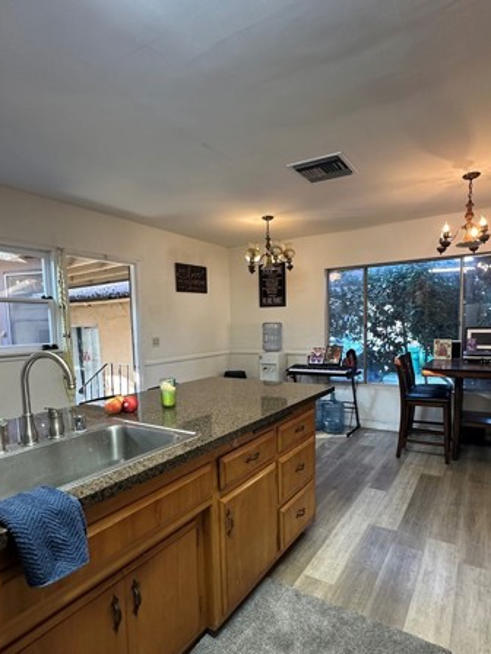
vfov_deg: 81.5
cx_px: 259
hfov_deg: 65.9
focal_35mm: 20
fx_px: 378
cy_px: 362
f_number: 2.2
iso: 200
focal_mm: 2.22
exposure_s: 1/60
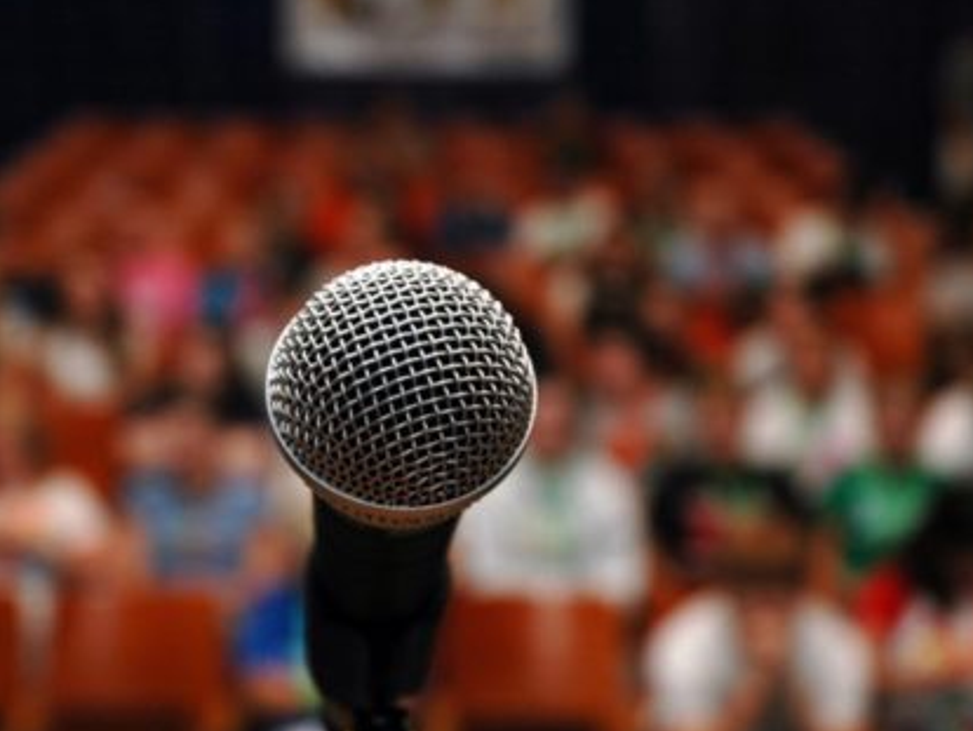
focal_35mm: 80
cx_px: 395
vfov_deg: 18.5
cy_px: 378
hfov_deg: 24.4
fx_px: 2250
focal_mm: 46
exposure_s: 1/60
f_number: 4.5
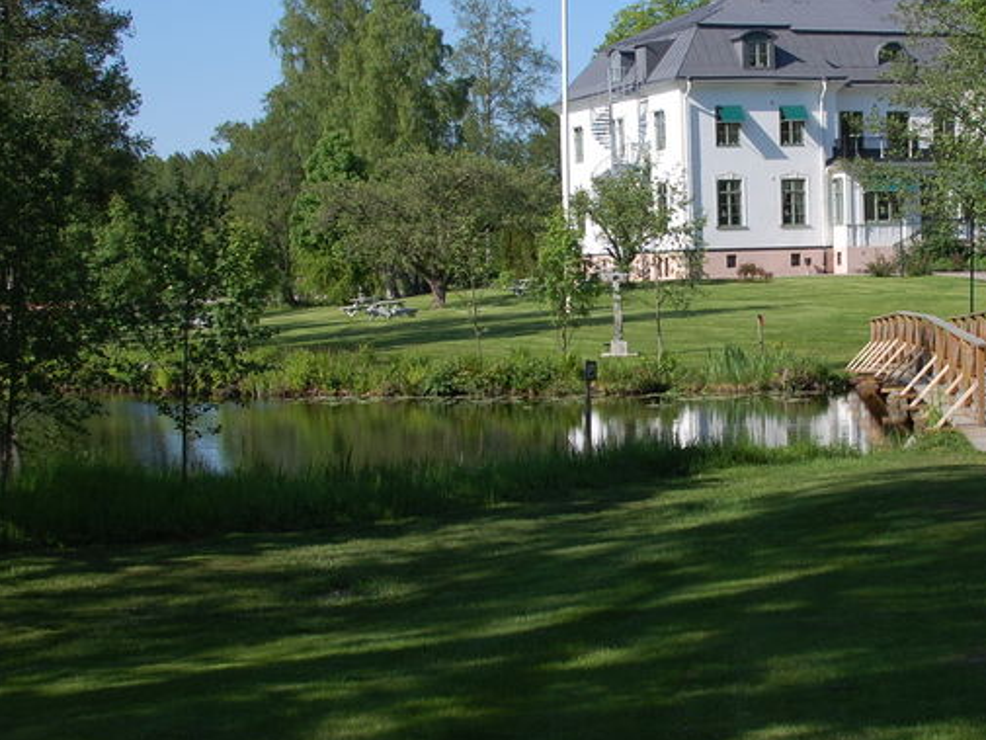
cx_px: 639
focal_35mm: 80
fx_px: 2272
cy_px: 345
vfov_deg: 18.5
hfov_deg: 24.4
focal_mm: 35
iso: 200
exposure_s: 1/250
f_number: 8
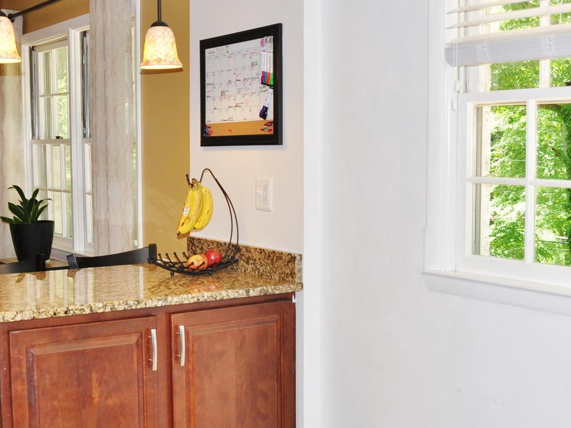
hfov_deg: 36.1
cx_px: 317
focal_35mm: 53
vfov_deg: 27.5
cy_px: 242
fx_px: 874
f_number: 5.6
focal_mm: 18
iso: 200
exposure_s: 1/60
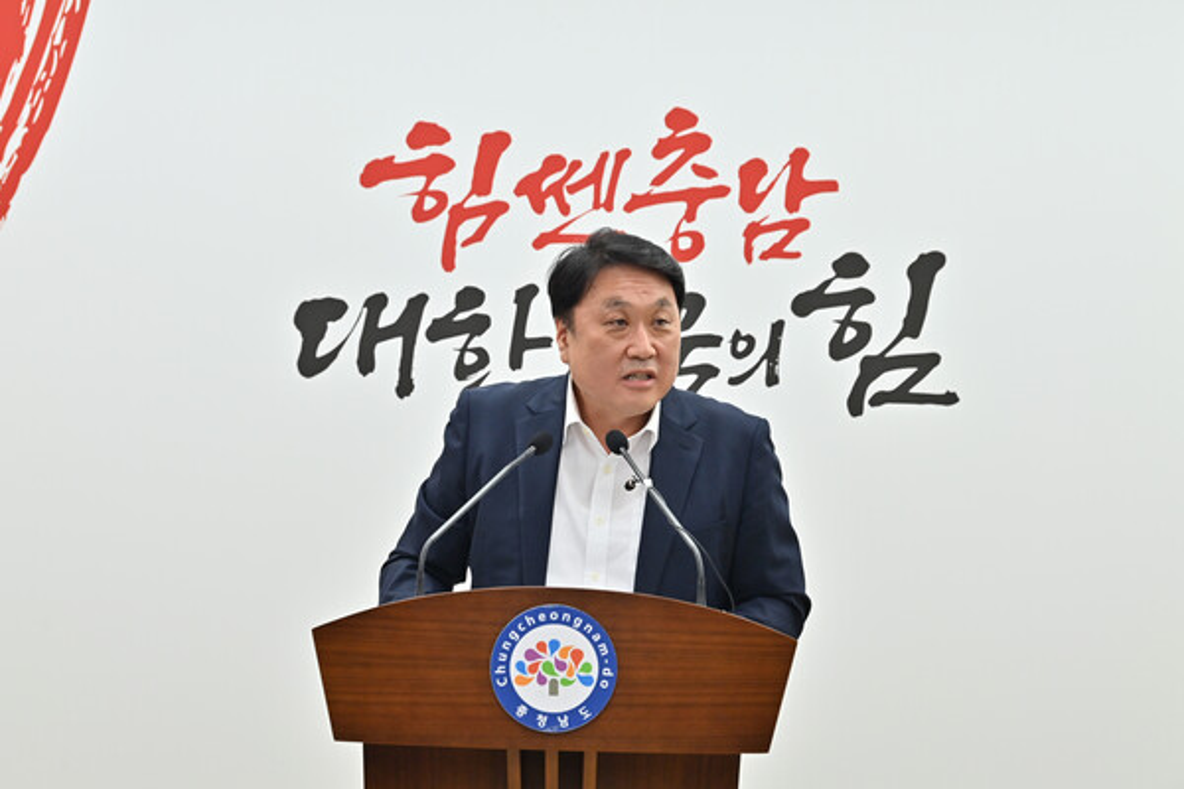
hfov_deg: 12.1
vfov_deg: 8.1
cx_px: 592
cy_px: 394
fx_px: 5591
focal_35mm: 170
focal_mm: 170
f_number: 6.3
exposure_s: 1/250
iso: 1000
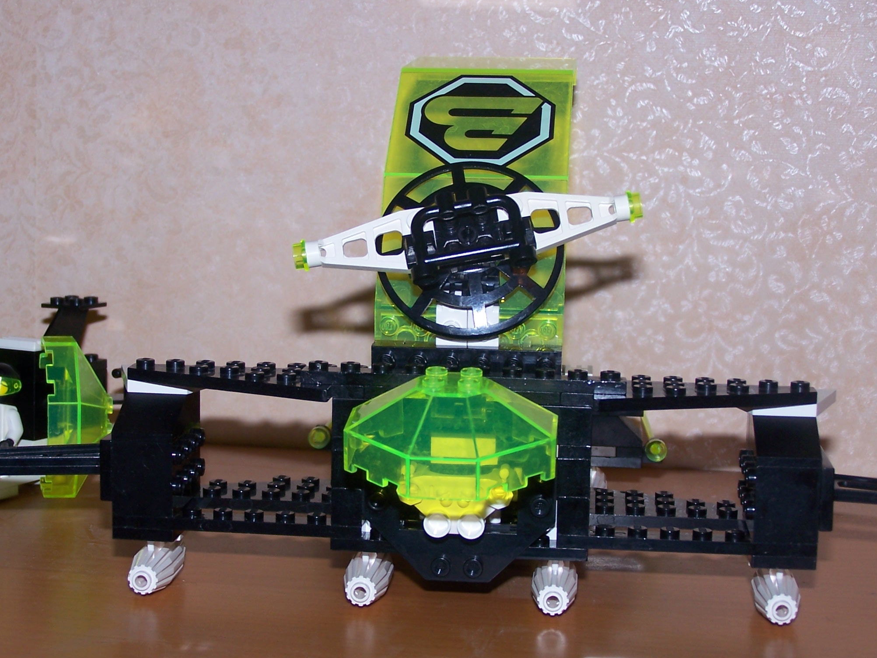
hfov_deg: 25.3
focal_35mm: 77
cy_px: 351
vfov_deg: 19.1
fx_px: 1951
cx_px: 406
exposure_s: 1/60
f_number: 3.2
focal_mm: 11.1
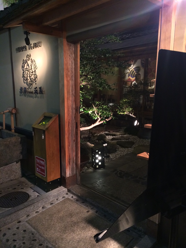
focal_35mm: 29
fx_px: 208
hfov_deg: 48.2
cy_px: 124
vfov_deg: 61.7
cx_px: 93
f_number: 2.2
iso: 320
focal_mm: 4.15
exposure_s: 1/24
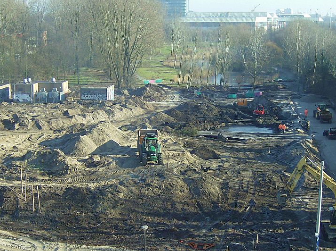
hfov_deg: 29.4
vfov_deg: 22.2
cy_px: 128
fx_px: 639
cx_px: 158
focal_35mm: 66
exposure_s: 1/312
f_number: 3.1
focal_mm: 7.7
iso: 100
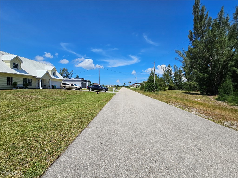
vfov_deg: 89.9
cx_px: 119
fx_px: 89
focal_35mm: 13
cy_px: 89
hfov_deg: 106.2
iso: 50
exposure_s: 1/4432
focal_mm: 2.2
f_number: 2.2
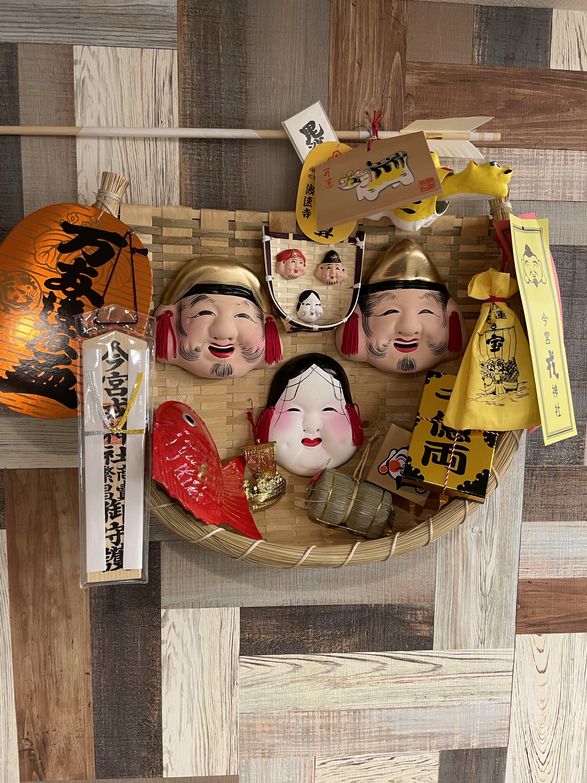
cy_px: 392
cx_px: 294
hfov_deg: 53.1
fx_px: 588
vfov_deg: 67.3
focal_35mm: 26
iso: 125
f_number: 1.6
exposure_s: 1/60
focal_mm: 4.2
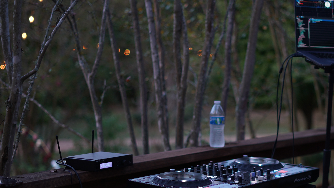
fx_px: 797
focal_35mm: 90
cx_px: 234
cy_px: 150
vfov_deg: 13.4
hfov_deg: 23.5
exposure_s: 1/100
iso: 160
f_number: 1.8
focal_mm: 50
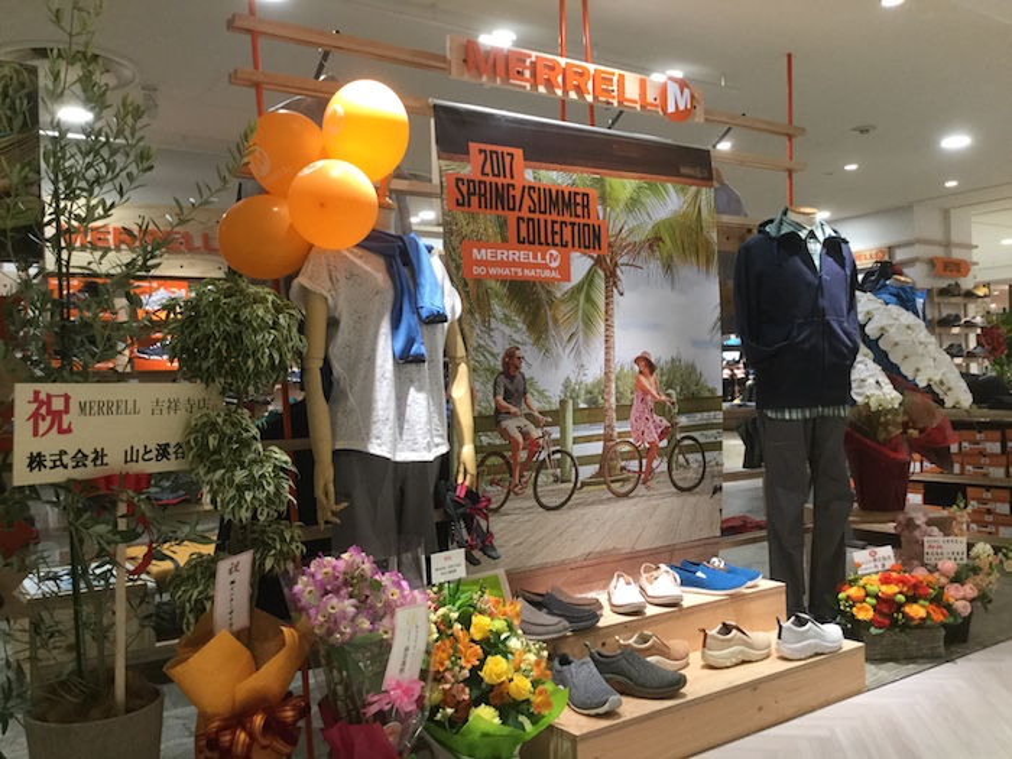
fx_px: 906
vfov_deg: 45.4
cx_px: 506
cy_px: 380
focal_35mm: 31
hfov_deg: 58.4
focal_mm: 3.3
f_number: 2.4
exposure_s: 1/33
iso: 64
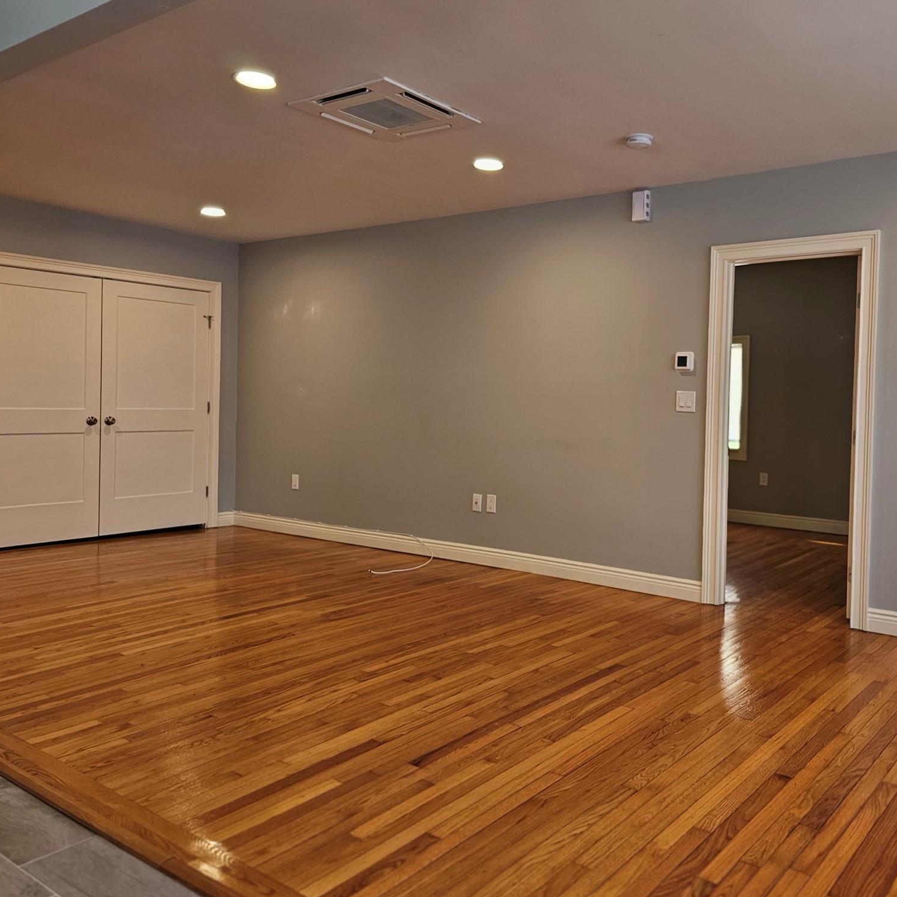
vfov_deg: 57.3
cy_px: 440
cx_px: 573
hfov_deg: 56.5
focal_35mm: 28
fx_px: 821
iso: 100
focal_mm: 6.3
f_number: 1.7
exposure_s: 1/120
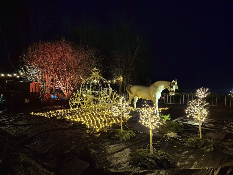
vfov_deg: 58.9
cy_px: 88
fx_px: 155
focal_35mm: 23
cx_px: 116
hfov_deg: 73.9
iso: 1600
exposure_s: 1/50
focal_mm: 5.4
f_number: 1.8
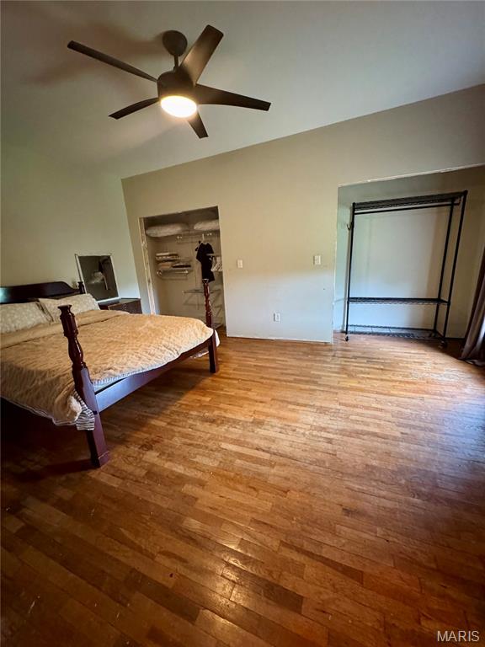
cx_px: 242
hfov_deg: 85.7
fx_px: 262
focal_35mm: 14
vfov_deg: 102.1
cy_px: 324
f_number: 2.2
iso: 1000
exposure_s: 1/40
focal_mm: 2.22
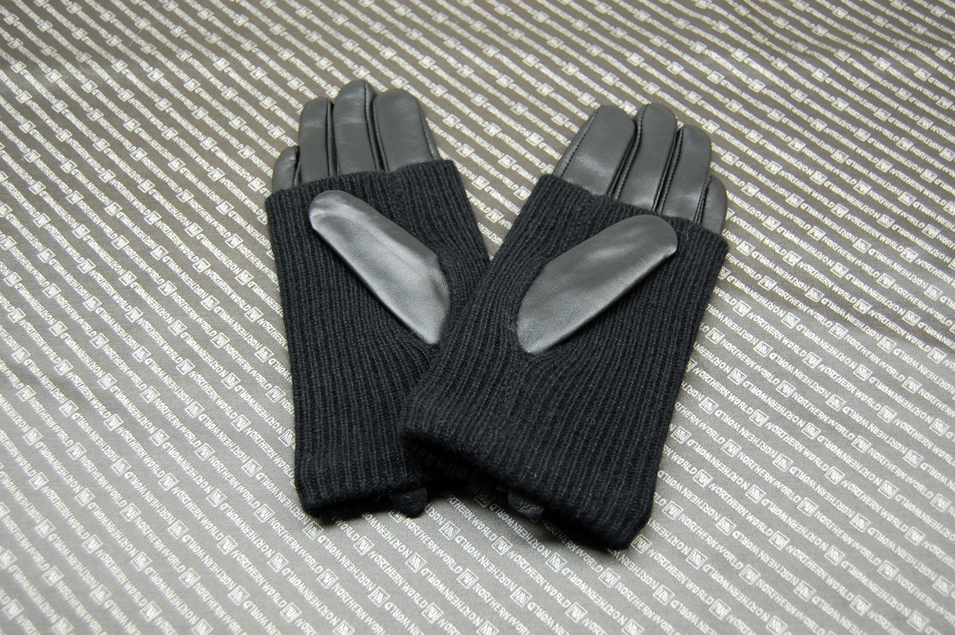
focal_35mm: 39
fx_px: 1034
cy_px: 318
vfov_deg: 34.1
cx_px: 478
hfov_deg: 49.6
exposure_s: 1/50
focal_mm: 26
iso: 400
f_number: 4
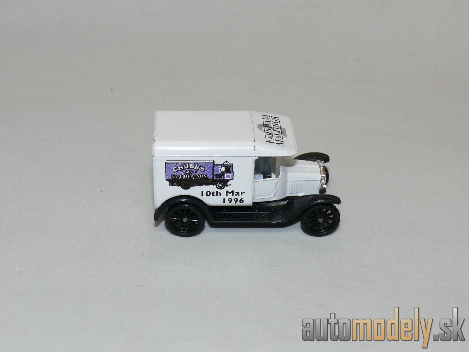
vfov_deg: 24.0
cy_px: 176
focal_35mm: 61
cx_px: 234
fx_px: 826
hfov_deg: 31.7
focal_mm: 10.2
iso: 100
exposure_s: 1/30
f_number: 4
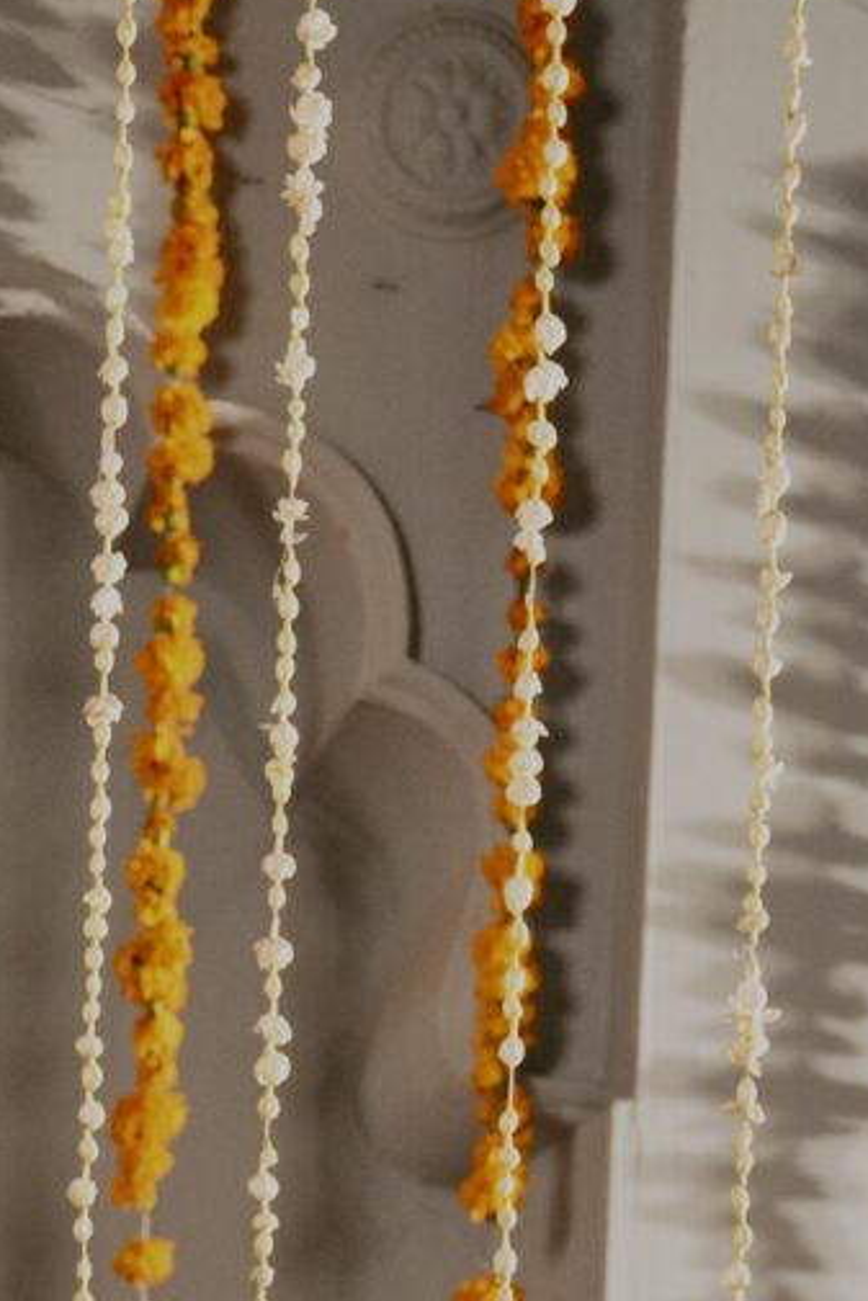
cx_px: -449
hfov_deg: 8.6
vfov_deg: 11.5
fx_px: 5640
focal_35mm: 156
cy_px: 2785
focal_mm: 30.8
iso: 500
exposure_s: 1/200
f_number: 3.5
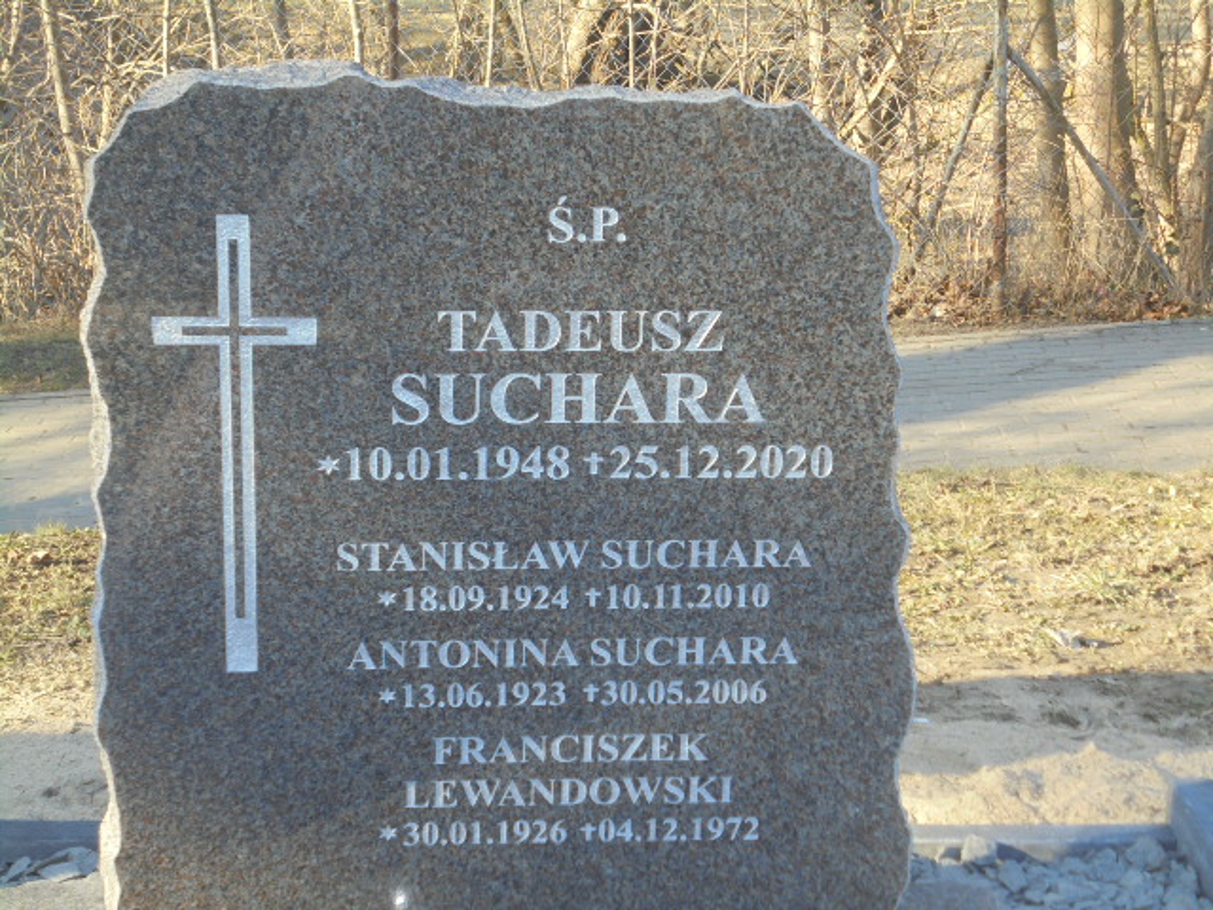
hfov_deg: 26.7
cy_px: 455
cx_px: 606
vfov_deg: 20.2
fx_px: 2558
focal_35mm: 73
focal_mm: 13.1
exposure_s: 1/40
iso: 100
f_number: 6.1
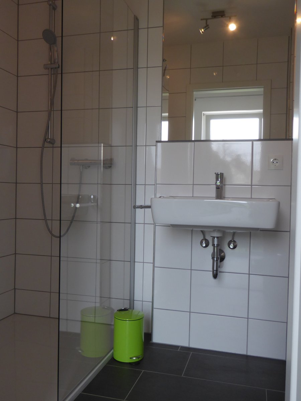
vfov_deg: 54.0
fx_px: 394
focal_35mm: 34
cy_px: 200
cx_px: 150
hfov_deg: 41.8
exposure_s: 1/60
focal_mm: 5.8
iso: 160
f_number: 3.6
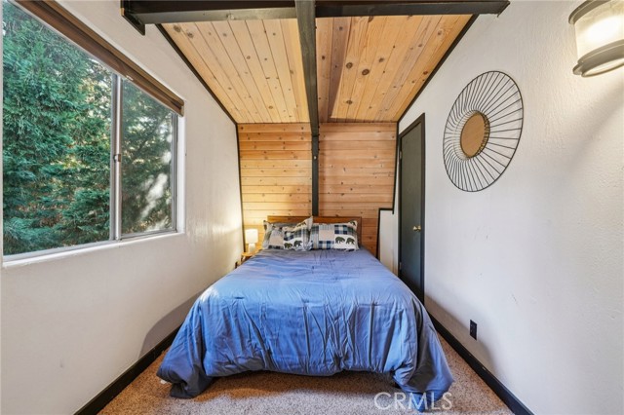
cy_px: 208
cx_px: 312
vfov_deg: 85.4
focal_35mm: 13
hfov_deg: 108.4
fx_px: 225
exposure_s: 1/3.33
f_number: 9
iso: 400
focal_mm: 13
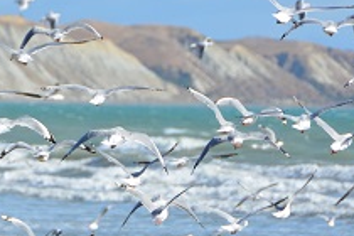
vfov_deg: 2.8
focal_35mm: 483
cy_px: 174
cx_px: 44
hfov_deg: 4.3
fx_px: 4751
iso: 400
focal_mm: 135
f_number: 7.1
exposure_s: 1/1600
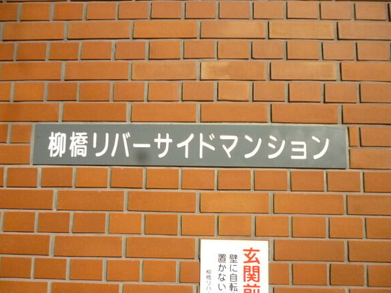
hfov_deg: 61.7
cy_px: 151
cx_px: 189
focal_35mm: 29
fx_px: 327
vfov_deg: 48.2
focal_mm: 5
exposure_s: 1/1000
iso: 800
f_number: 9
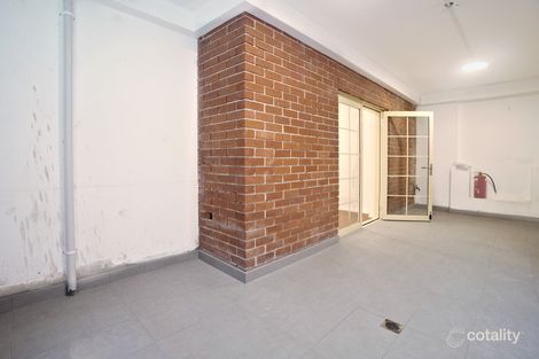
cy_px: 180
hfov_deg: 100.4
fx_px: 224
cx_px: 270
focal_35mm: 15
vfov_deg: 77.3
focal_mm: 15
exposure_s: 1/4
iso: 400
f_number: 8
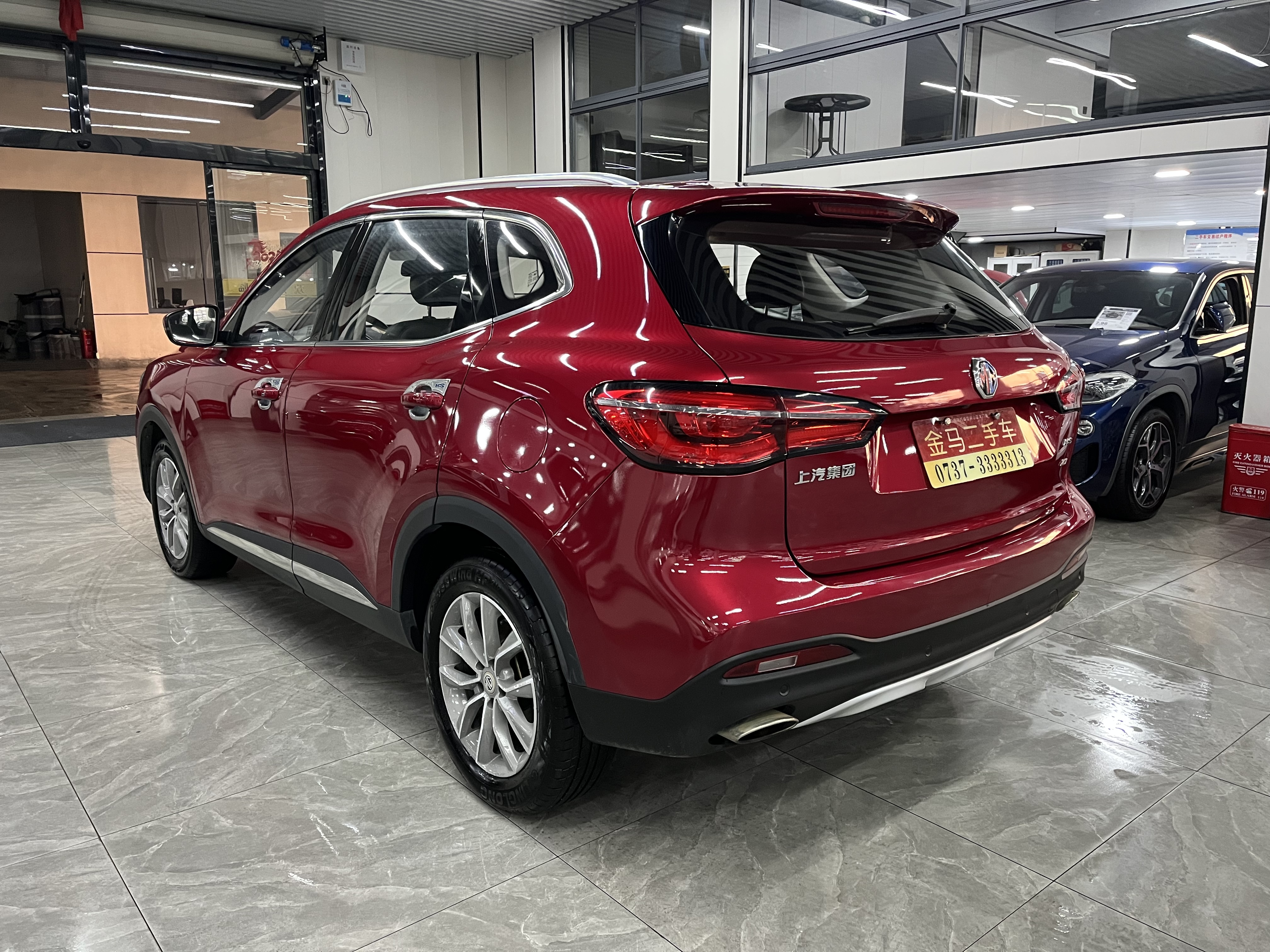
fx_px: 954
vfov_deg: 53.1
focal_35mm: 26
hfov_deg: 67.3
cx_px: 635
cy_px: 476
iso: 500
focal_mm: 5.1
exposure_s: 1/50
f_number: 1.6
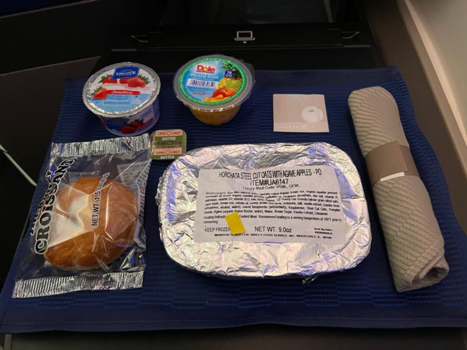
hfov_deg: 67.3
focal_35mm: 26
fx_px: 351
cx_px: 234
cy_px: 175
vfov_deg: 53.1
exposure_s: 1/30
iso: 640
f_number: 1.6
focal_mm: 5.1
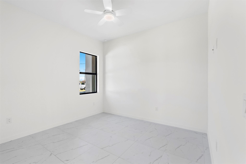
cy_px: 82
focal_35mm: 16
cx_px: 123
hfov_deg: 96.8
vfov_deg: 73.7
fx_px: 109
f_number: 9
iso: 200
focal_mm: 16
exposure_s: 1/8
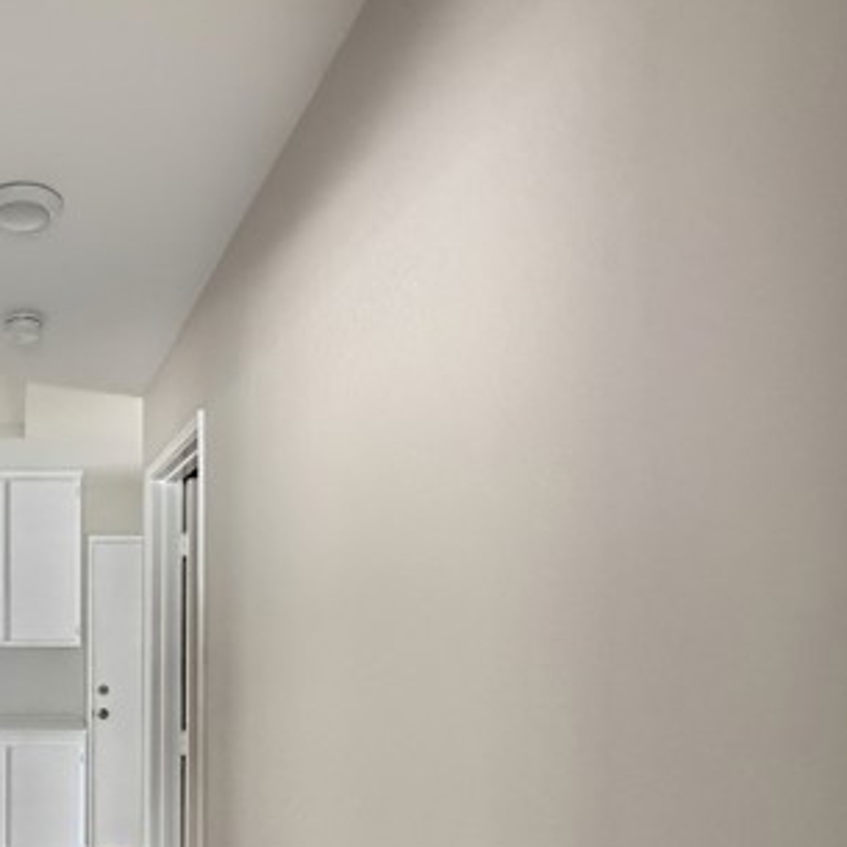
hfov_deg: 50.4
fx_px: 720
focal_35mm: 26
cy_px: 641
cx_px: 17
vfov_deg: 57.6
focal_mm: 2.2
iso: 320
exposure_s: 1/60
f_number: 2.2
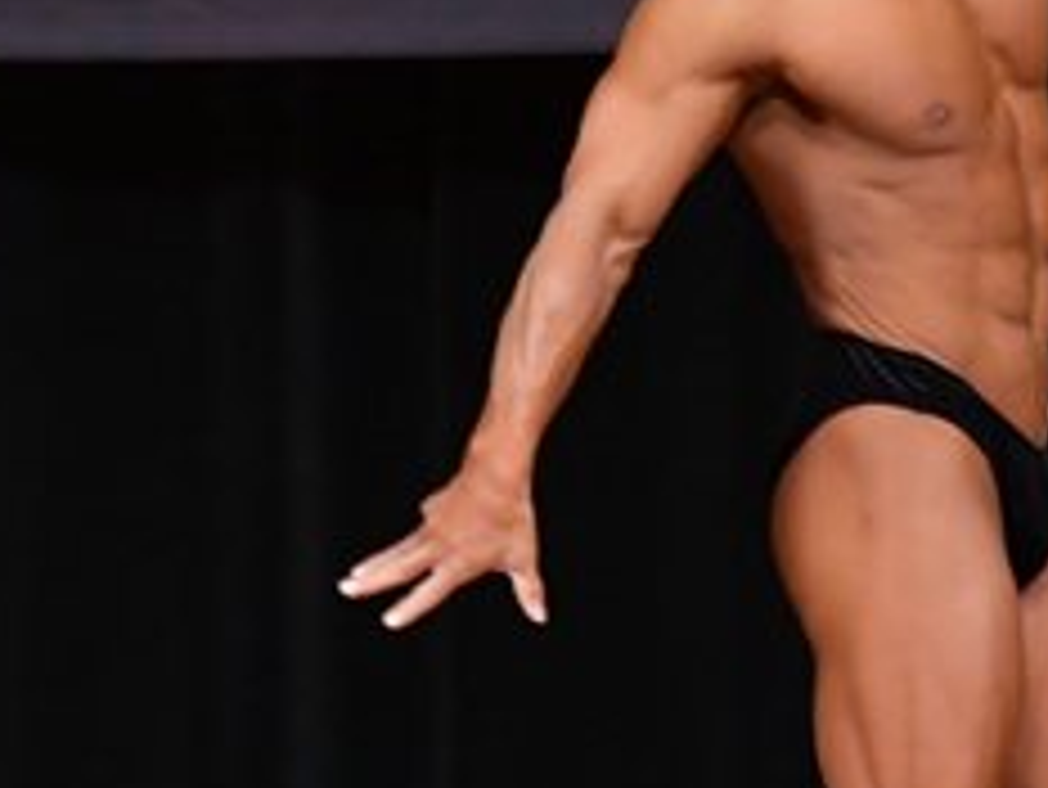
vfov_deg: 1.6
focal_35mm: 910
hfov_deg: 2.2
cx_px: 888
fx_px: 27564
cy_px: 324
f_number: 5.6
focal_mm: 190
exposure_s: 1/400
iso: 4000
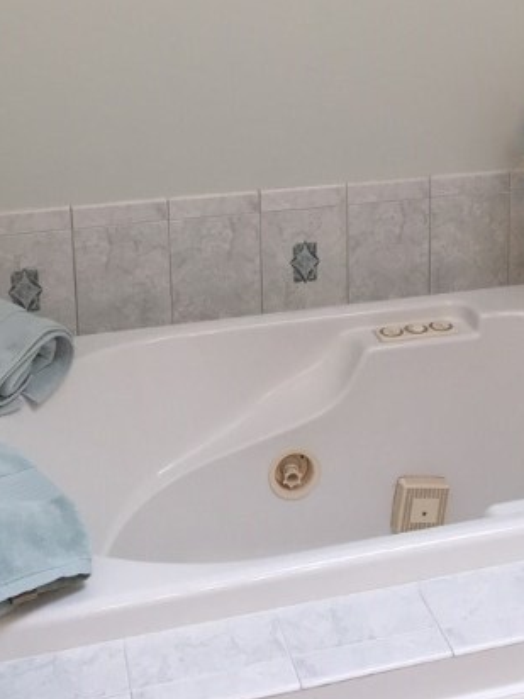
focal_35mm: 54
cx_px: 349
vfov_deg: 34.1
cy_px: 105
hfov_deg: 26.9
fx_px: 1090
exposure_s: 1/40
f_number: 2.2
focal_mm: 4.15
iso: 32
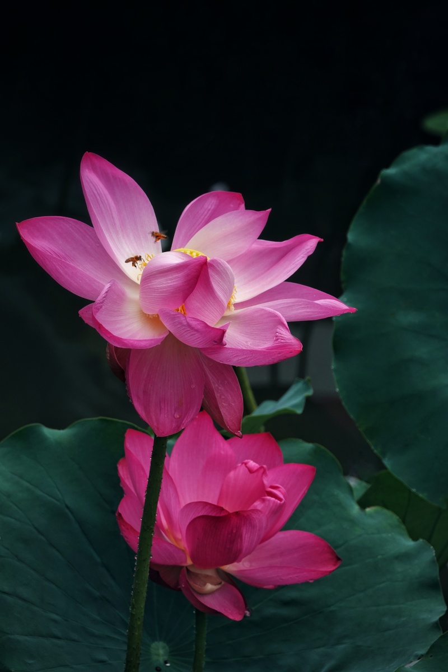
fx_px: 3994
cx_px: 224
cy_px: 336
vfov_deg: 9.6
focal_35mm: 214
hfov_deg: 6.4
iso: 64
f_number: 4.5
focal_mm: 78.39
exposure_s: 1/80
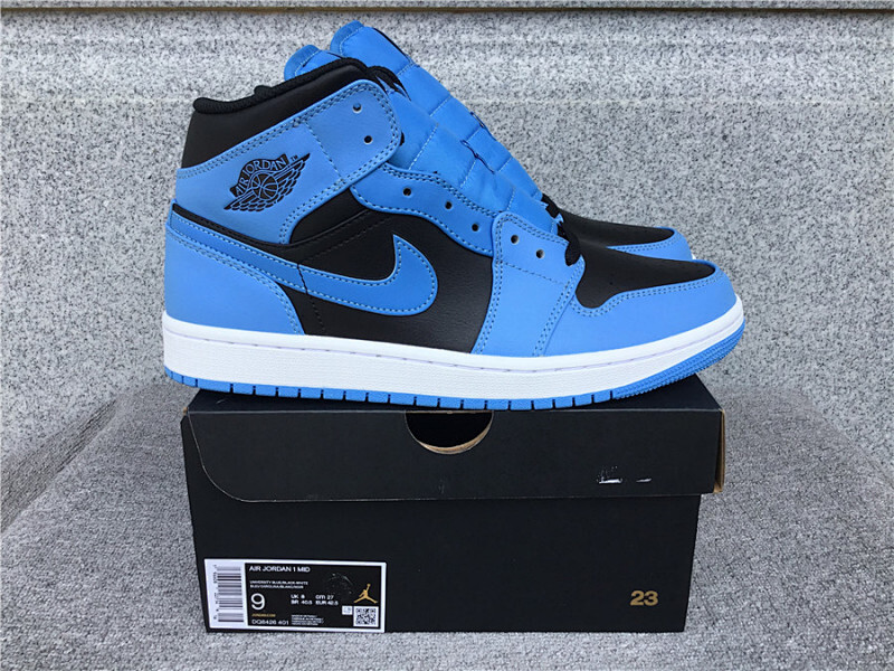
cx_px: 447
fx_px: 801
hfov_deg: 58.4
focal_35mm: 31
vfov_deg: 45.4
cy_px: 336
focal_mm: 3.3
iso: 25
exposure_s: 1/627
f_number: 2.4
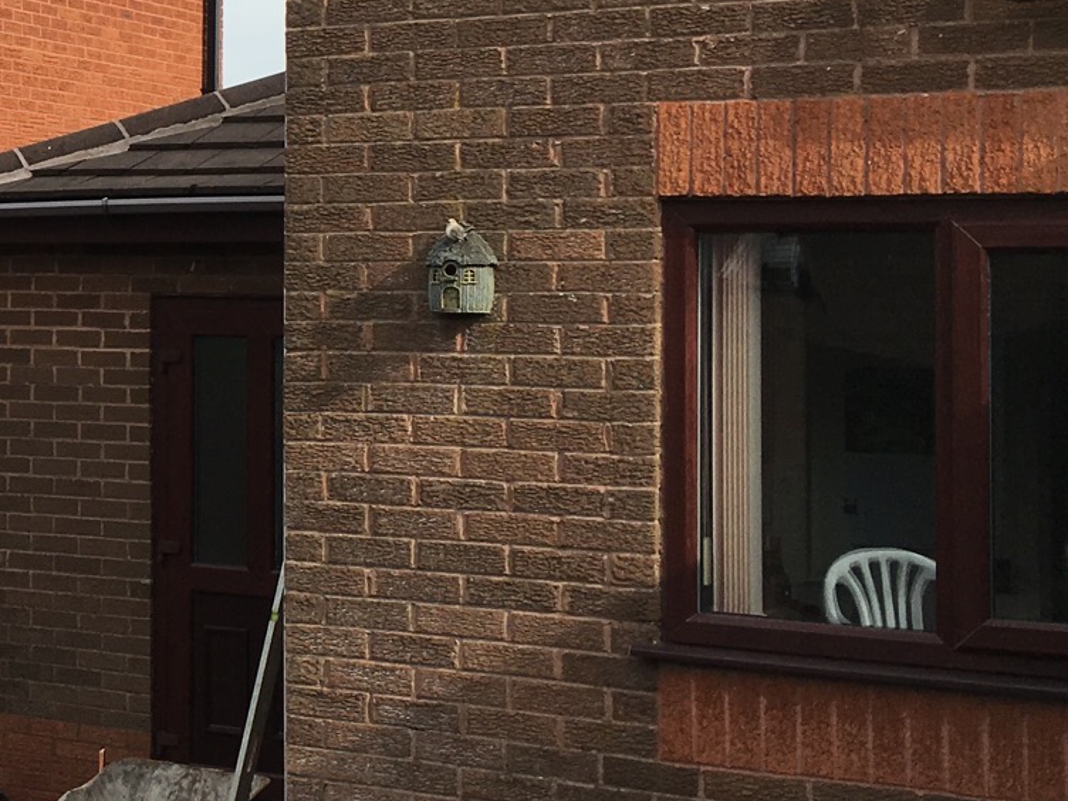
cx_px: -216
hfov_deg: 22.7
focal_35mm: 79
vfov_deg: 18.6
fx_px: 2437
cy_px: 223
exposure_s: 1/1054
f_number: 2.2
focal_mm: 4.15
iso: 25
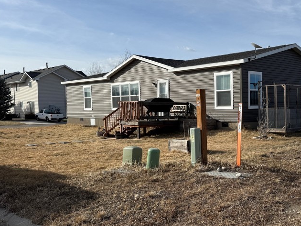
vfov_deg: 36.8
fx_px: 339
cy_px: 125
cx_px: 204
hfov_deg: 47.0
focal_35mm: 39
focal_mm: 6.76
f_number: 1.78
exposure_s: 1/5714
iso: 80
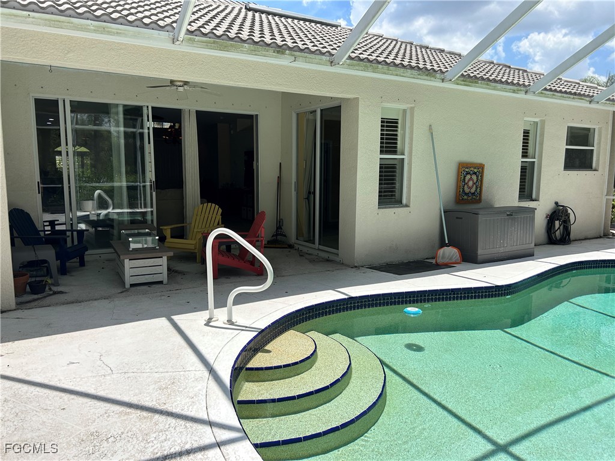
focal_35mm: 26
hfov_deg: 67.3
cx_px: 308
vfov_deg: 53.1
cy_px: 230
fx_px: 462
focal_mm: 5.7
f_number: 1.5
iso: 50
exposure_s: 1/3165
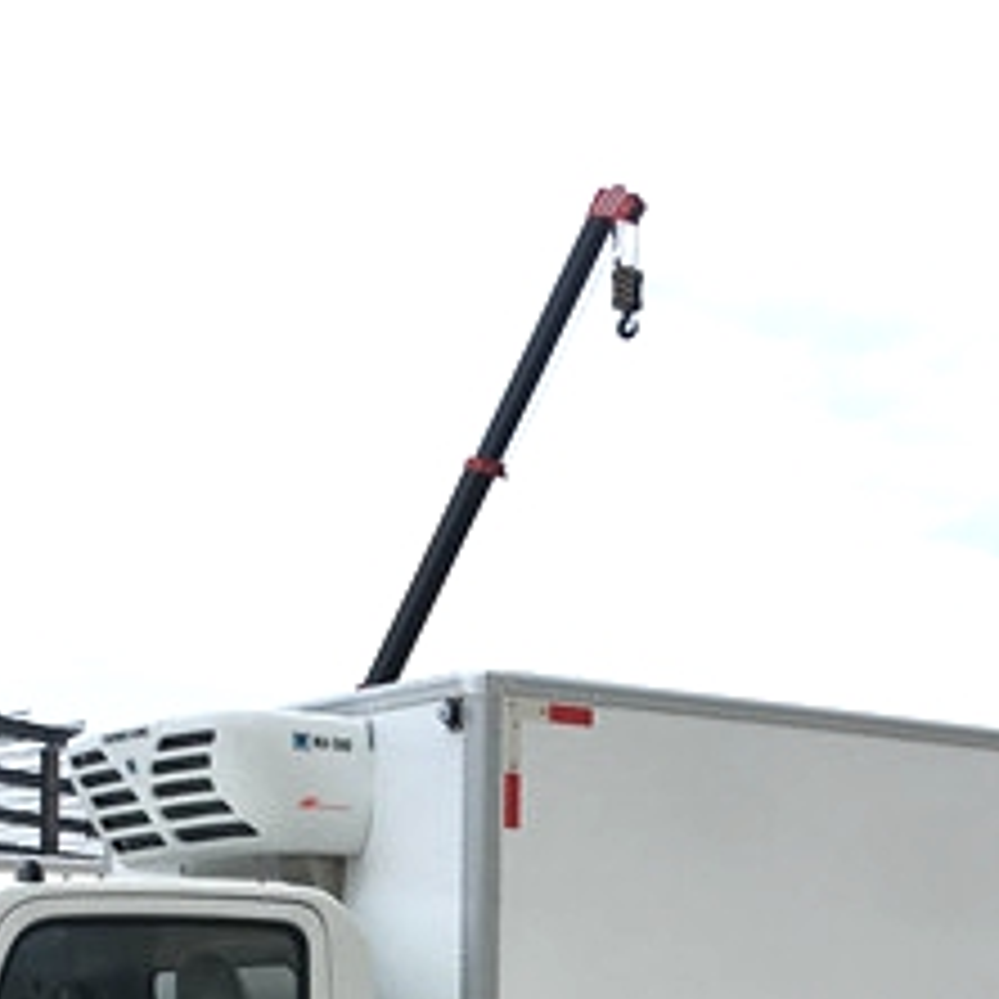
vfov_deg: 20.0
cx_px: 518
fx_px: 2677
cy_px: 1170
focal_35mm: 82
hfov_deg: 21.1
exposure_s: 1/452
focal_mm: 4.15
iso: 25
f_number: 2.2
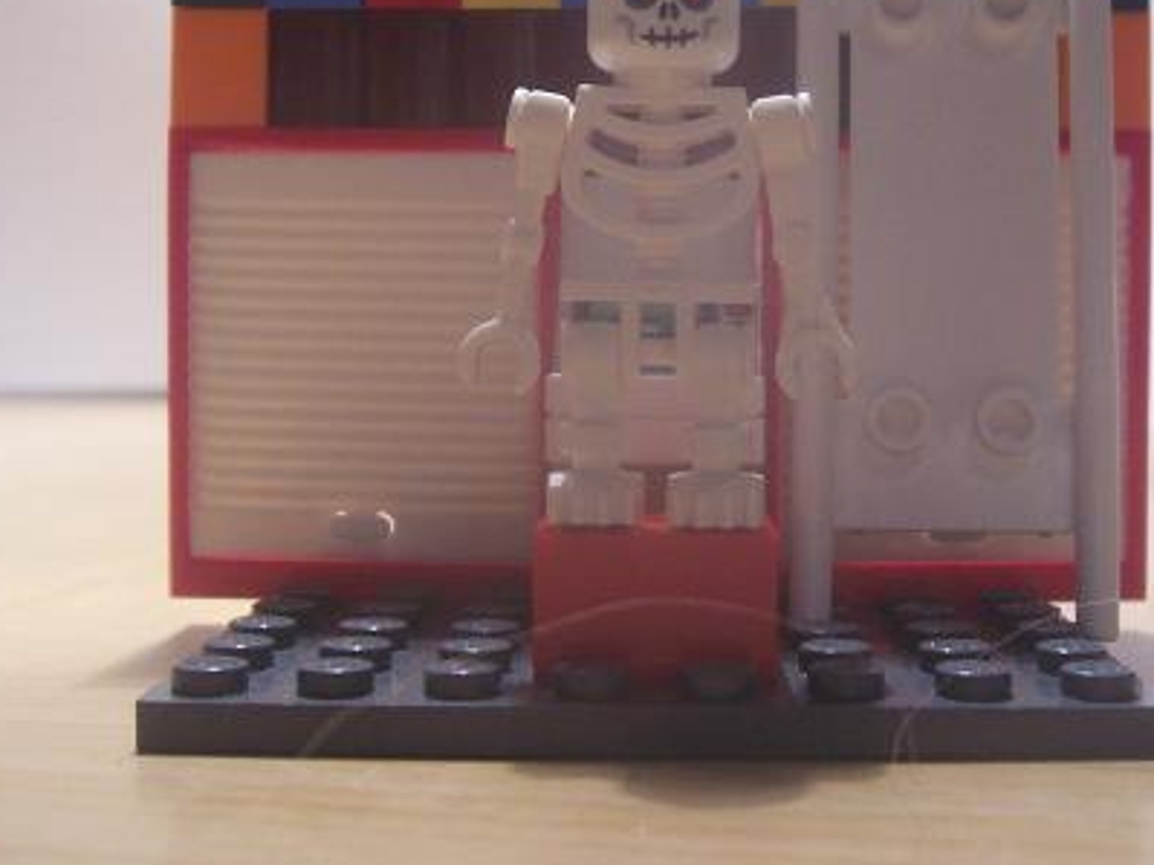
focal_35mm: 59
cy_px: 294
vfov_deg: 24.7
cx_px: 683
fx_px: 1966
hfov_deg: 32.6
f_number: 2.7
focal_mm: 5.6
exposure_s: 1/32
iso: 109
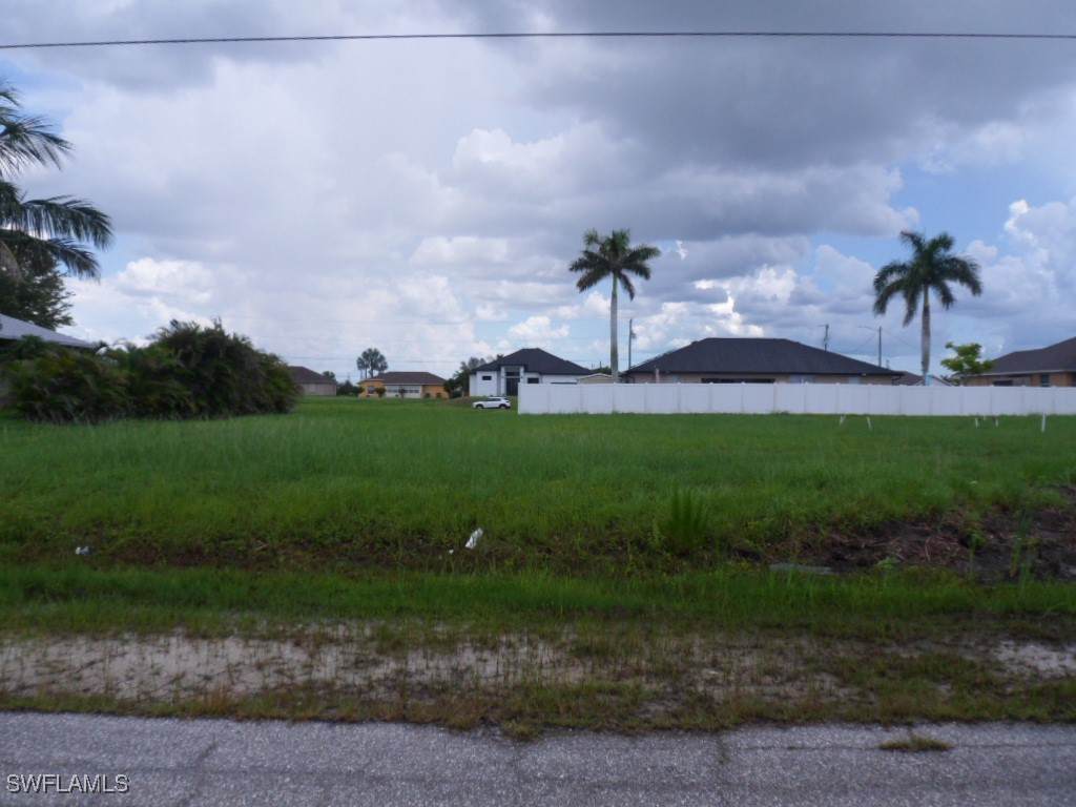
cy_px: 404
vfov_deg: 51.4
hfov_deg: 65.3
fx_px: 839
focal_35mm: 27
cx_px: 538
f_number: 3.3
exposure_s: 1/1000
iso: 80
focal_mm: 4.9
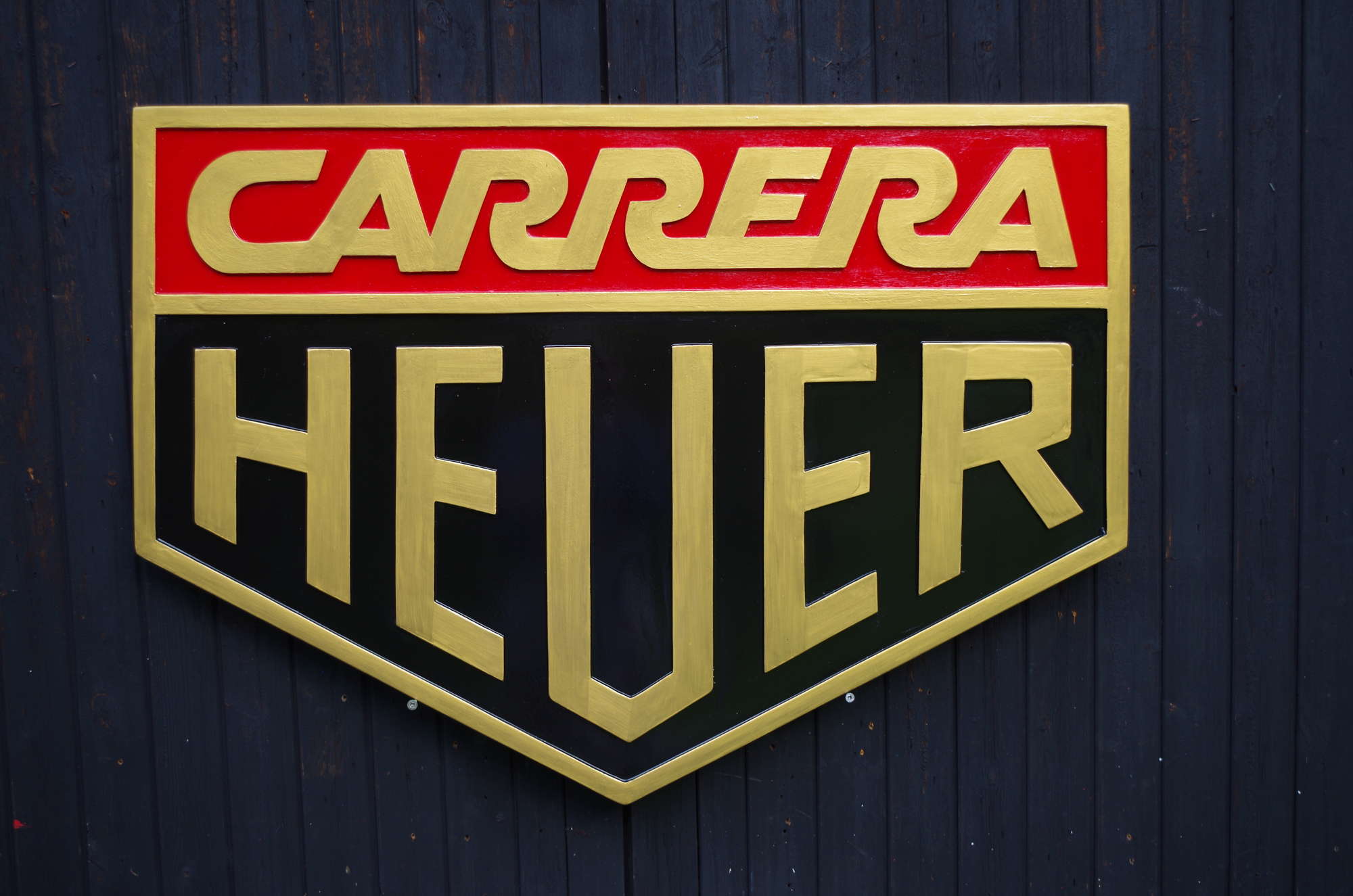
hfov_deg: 42.8
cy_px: 448
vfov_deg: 29.1
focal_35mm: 46
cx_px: 676
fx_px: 1725
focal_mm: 30.63
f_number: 4
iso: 100
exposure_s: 1/125
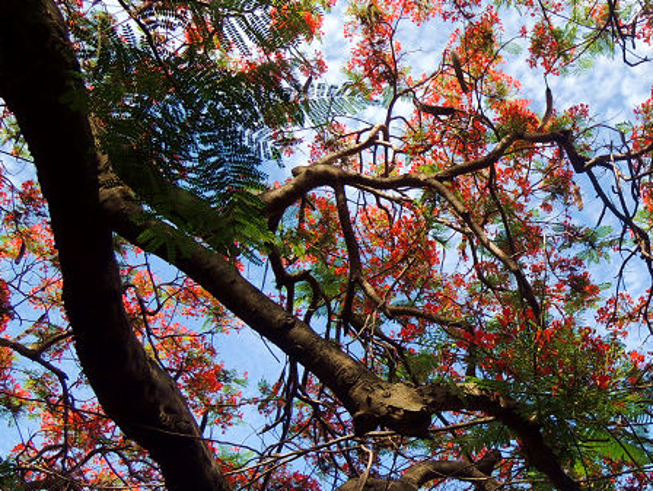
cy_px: 304
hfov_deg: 41.1
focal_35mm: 44
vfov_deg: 32.8
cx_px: 520
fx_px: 831
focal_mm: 4.3
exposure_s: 1/640
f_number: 2.8
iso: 100
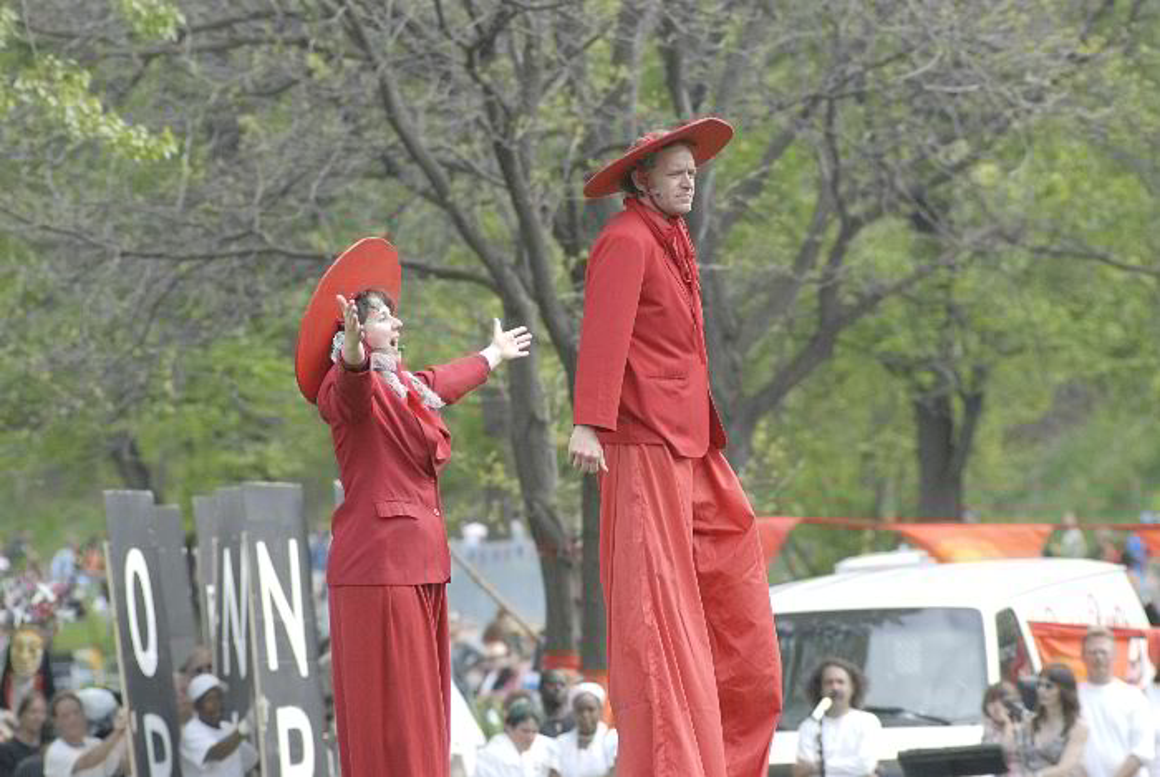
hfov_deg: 6.9
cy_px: 388
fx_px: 9681
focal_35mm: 300
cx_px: 580
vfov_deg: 4.6
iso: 400
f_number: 5.6
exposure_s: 1/350
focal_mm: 200
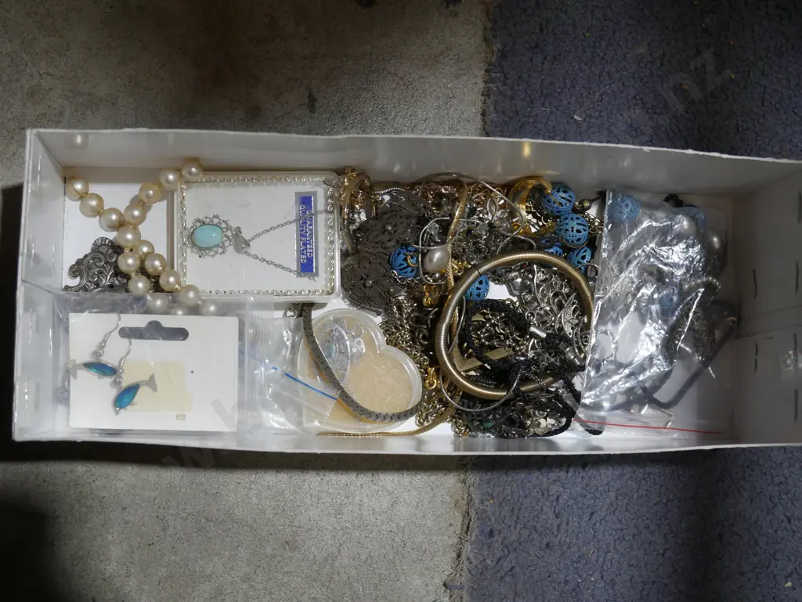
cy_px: 301
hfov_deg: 38.2
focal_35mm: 50
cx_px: 401
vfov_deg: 29.1
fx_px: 1159
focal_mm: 25
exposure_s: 1/60
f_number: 5.3
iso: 320
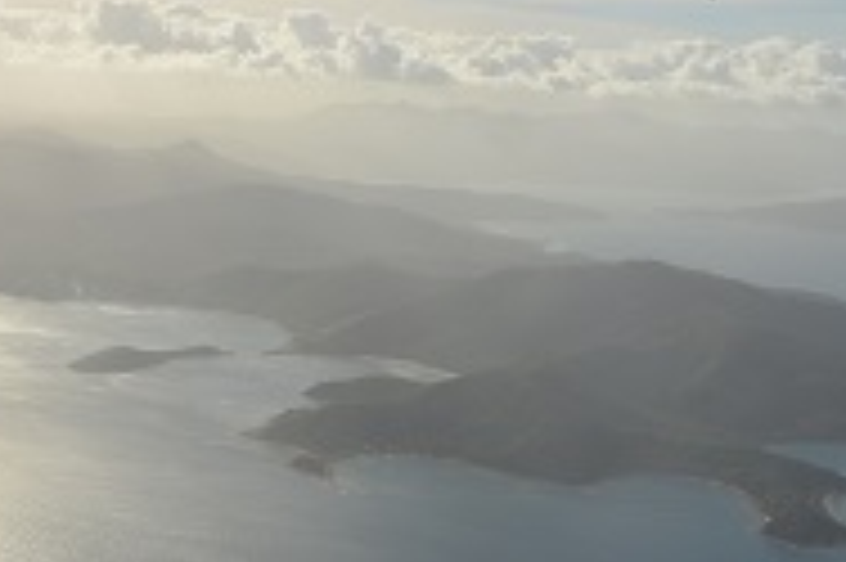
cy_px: 380
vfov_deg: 18.8
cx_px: 626
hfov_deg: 27.7
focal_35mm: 72
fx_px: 1690
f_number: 9
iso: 100
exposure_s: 1/320
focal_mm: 18
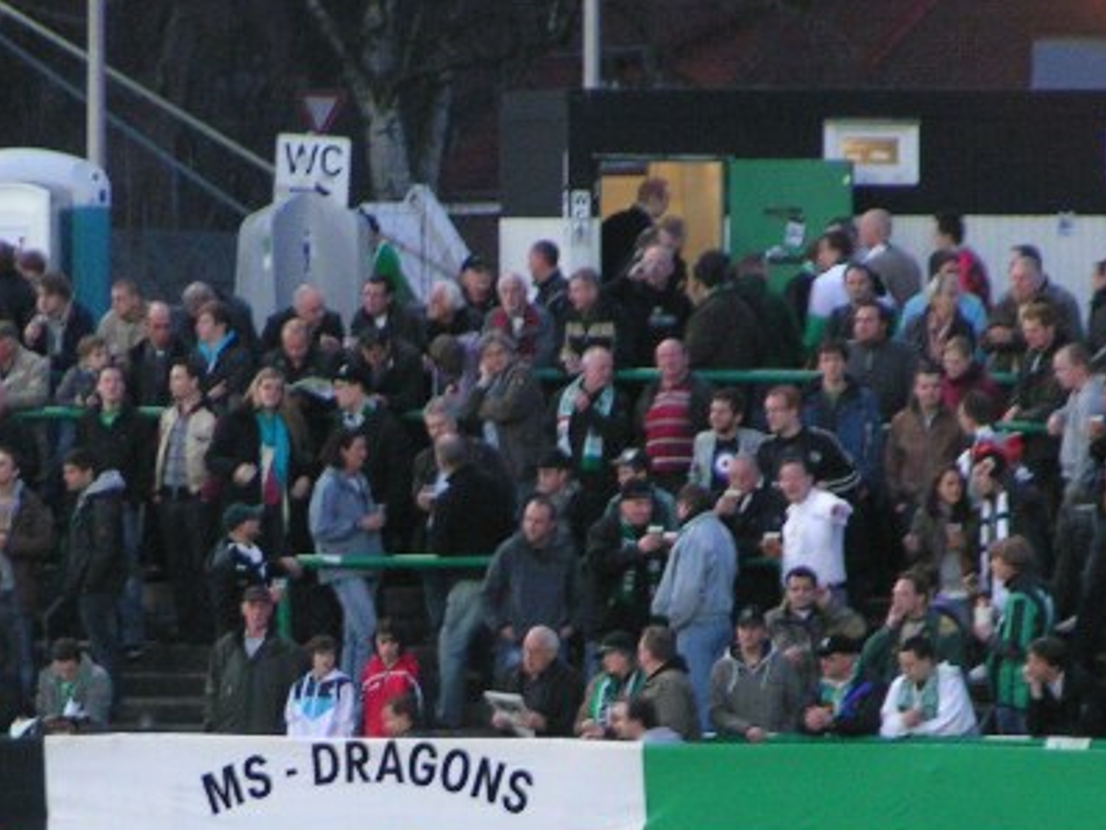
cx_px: 423
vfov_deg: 3.3
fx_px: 14542
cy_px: 760
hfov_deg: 4.4
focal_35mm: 455
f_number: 3.5
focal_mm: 34.5
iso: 200
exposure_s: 1/30
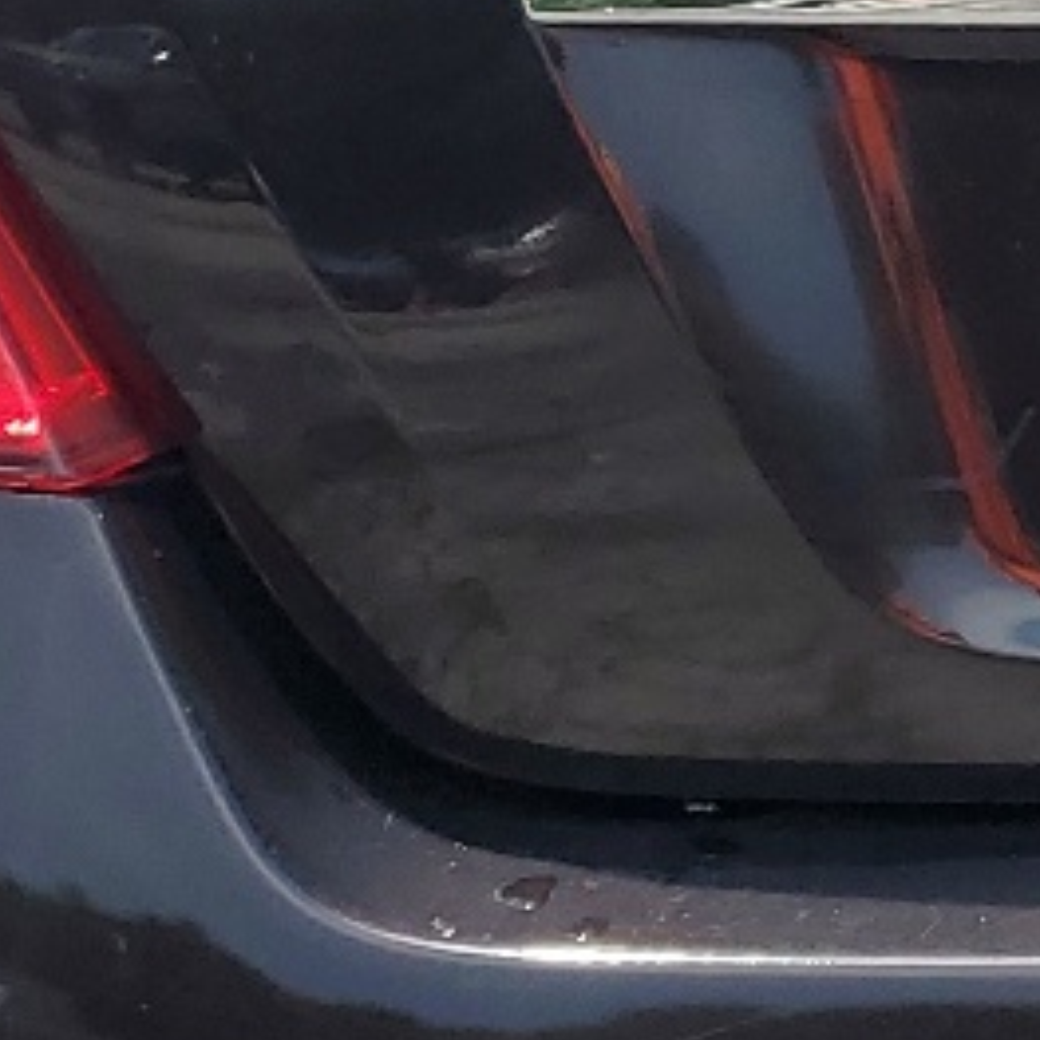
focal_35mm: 140
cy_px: 427
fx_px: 4759
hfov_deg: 11.9
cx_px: 1617
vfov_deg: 12.5
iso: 50
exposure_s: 1/2500
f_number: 1.5
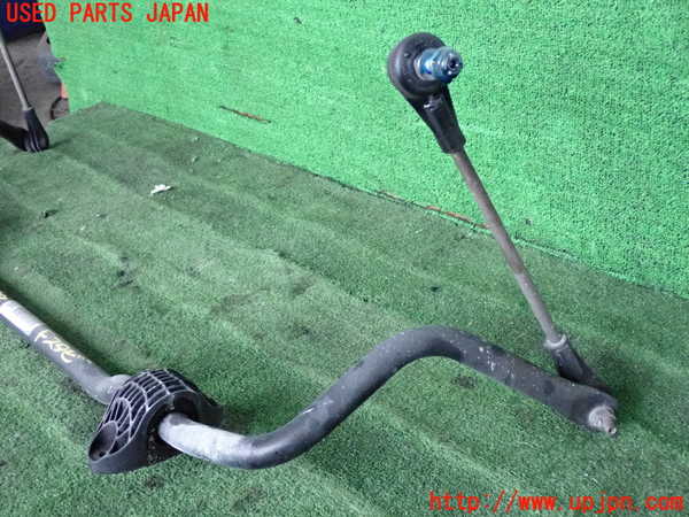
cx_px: 344
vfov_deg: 35.1
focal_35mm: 41
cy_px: 258
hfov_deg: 45.8
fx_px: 816
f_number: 2.8
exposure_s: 1/125
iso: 3200
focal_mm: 7.31
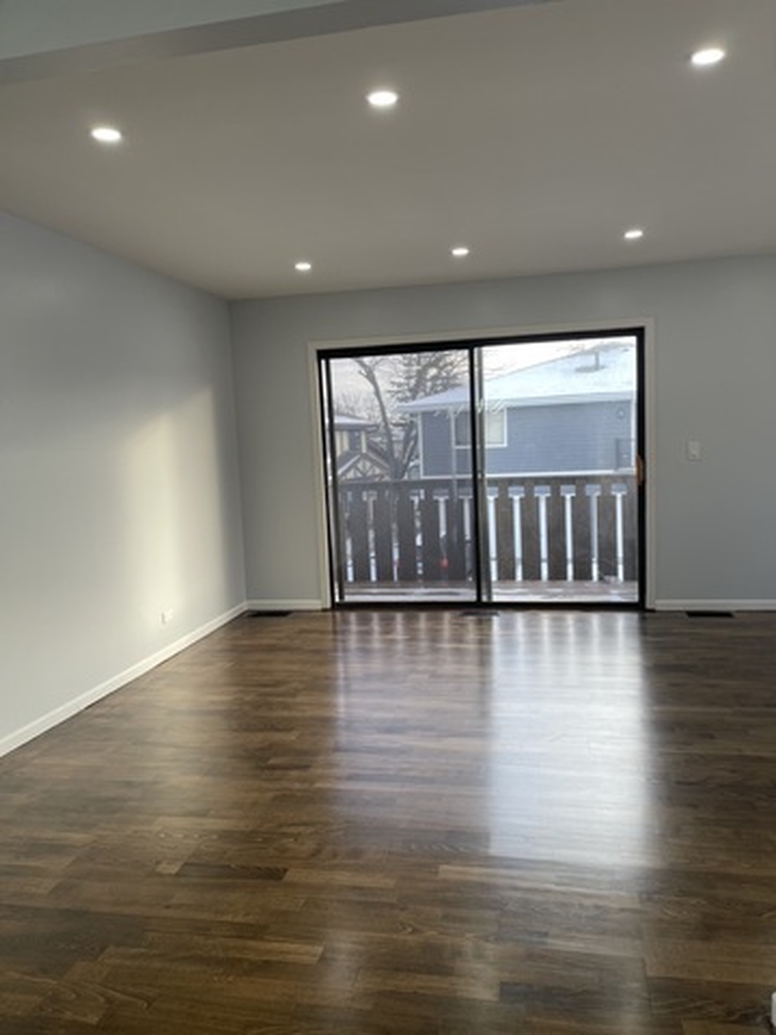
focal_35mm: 25
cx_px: 388
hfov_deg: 54.9
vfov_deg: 69.4
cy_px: 518
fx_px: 747
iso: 32
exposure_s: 1/121
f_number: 1.6
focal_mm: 5.1
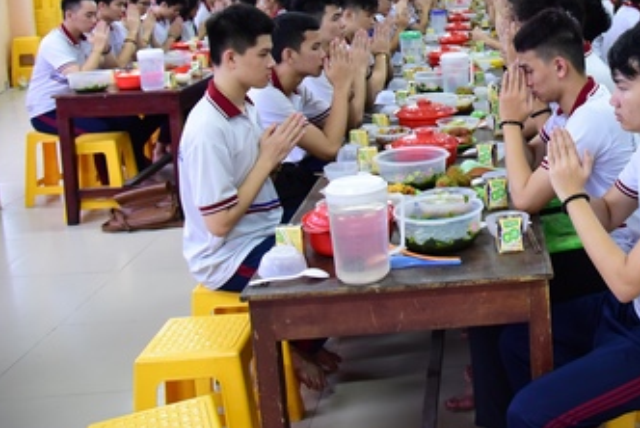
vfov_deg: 27.7
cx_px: 625
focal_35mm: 47
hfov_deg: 37.8
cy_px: 42
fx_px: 836
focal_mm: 24
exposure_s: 1/25
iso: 2500
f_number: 4
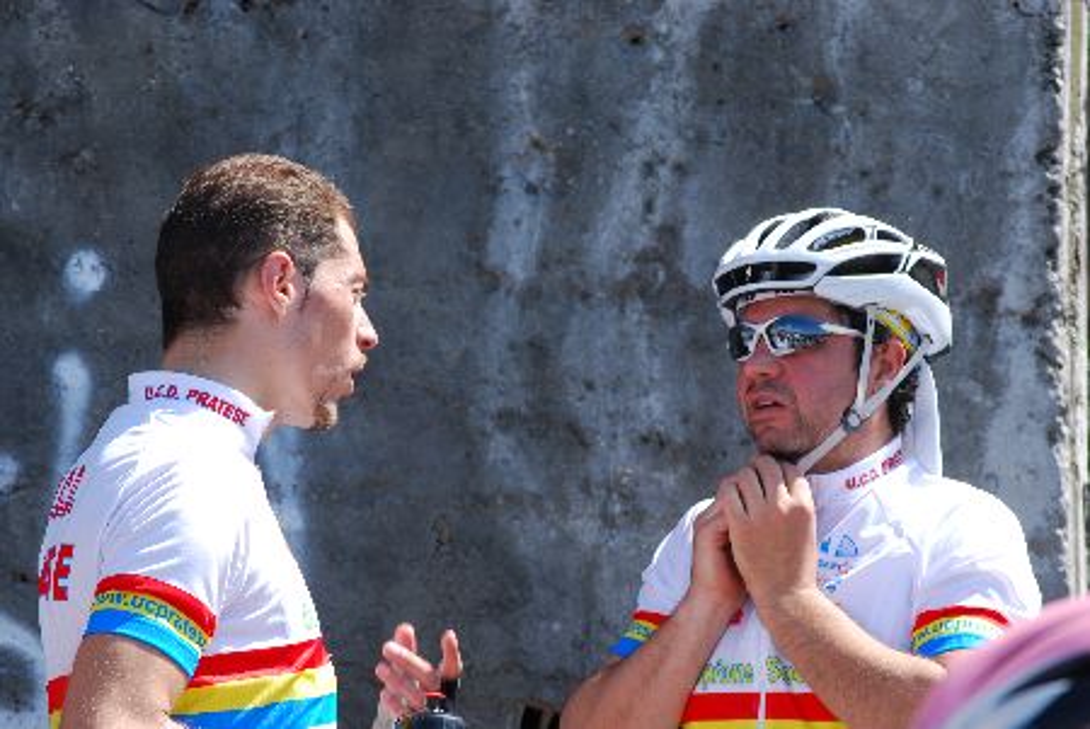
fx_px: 5273
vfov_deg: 7.9
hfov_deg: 11.8
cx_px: 545
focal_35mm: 174
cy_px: 364
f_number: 8
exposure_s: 1/125
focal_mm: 116
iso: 100
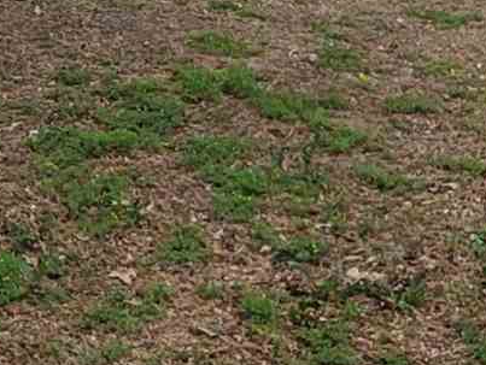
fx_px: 1391
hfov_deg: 18.3
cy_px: -259
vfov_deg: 13.6
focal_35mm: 99
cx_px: -172
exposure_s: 1/1834
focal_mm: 2.2
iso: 50
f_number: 2.2
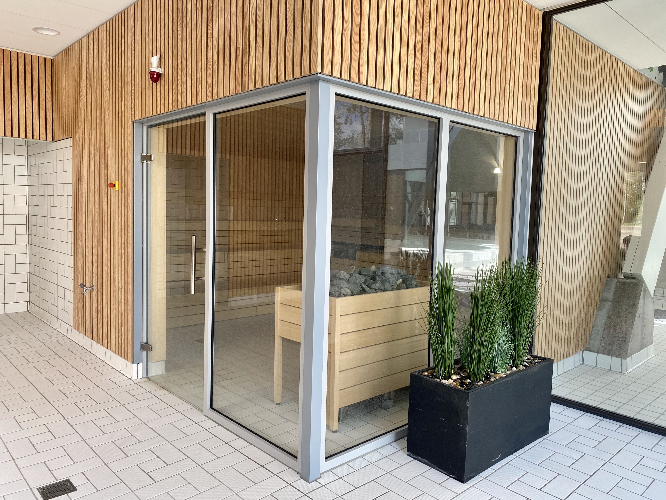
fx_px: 500
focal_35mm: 26
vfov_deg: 53.1
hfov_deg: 67.3
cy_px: 250
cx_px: 333
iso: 64
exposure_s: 1/121
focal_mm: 4.25
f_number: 1.8
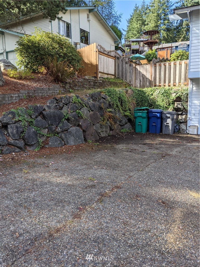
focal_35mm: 27
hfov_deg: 51.4
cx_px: 100
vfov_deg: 65.3
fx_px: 208
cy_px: 134
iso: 38
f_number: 1.73
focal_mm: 4.38
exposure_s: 1/755
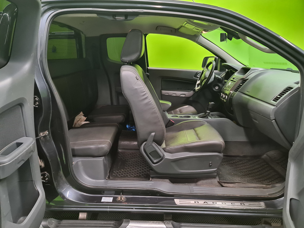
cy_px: 114
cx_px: 152
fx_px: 220
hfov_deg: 69.4
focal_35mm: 25
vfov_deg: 54.9
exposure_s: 1/100
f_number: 1.8
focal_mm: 7
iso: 640
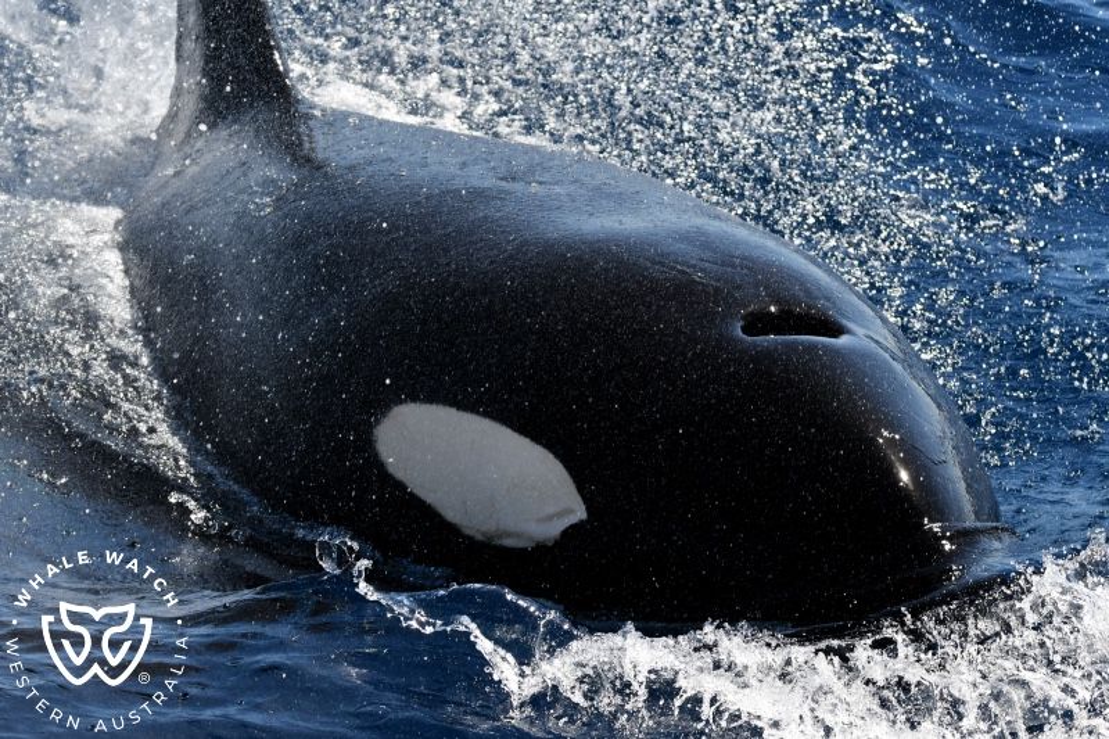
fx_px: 6929
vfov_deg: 6.1
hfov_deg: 9.2
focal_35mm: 225
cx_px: 554
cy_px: 370
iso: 400
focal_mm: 150
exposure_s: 1/2000
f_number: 7.1
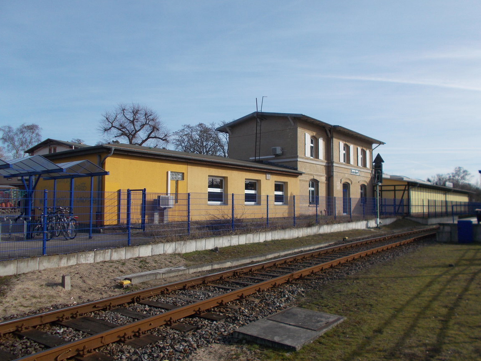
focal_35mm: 27
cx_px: 238
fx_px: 375
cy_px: 186
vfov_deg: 51.3
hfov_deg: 65.3
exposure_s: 1/200
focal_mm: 4.6
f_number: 8
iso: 80
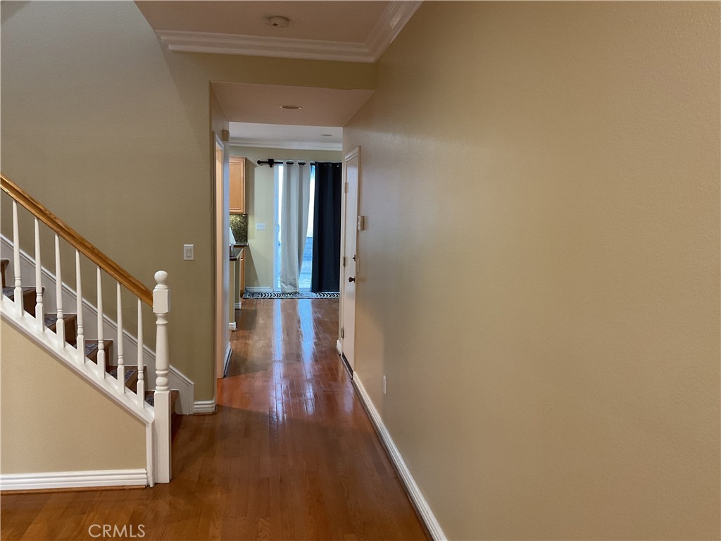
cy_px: 270
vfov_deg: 48.2
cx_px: 360
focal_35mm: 29
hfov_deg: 61.7
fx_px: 604
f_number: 1.8
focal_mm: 3
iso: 200
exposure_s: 1/40
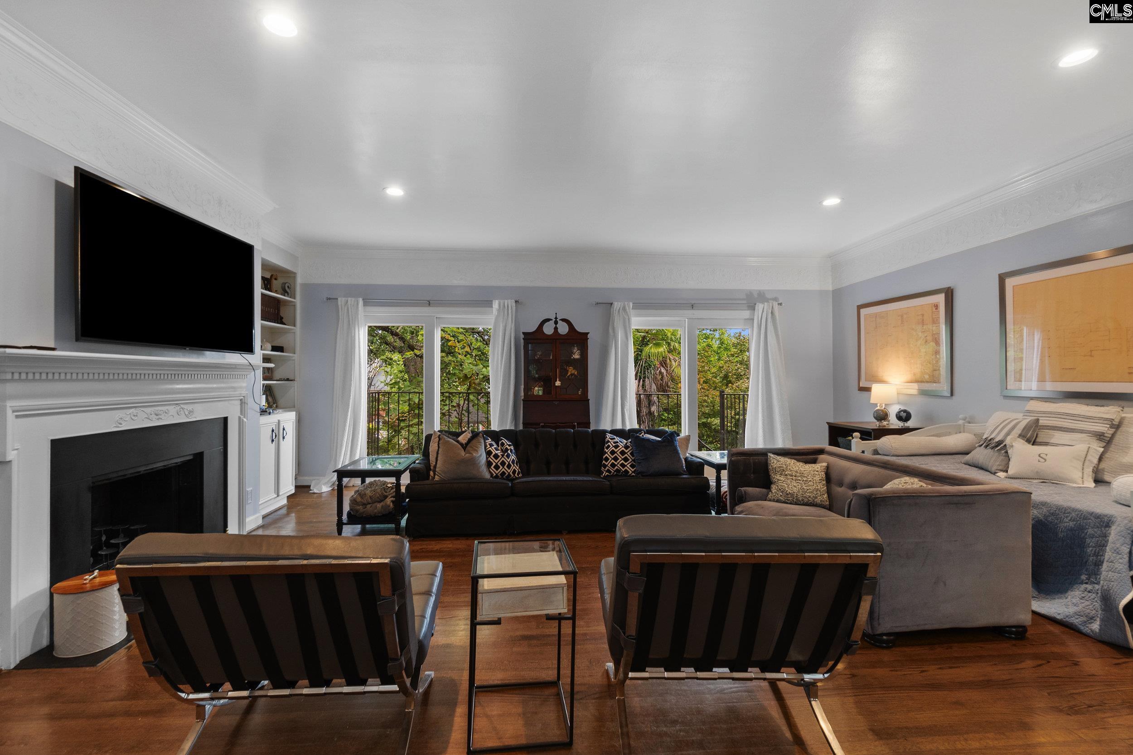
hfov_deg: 100.4
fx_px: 472
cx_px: 566
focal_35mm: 15
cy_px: 378
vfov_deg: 77.3
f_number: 8
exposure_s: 1/2.5
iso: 250
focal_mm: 10
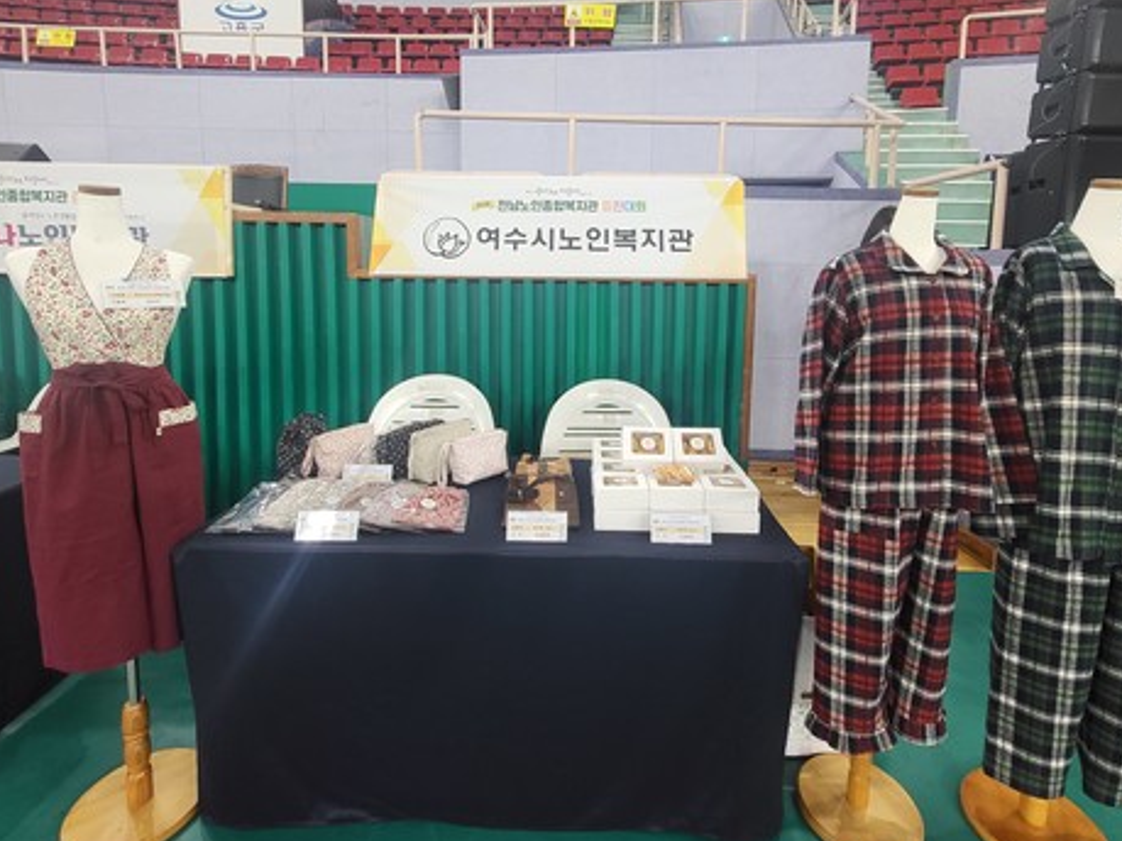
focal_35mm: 17
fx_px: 551
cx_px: 577
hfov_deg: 91.0
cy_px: 330
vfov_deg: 73.8
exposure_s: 1/60
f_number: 2.2
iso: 160
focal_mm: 1.74
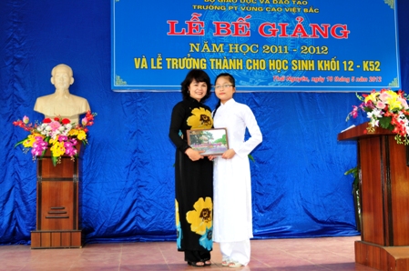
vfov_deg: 30.8
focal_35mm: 44
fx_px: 493
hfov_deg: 45.0
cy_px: 136
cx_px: 204
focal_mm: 29
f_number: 3.8
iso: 250
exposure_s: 1/60
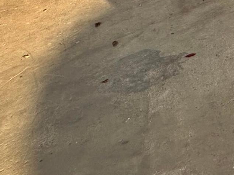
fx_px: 433
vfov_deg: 16.1
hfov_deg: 20.6
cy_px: -202
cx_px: 427
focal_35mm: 64
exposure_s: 1/520
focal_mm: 2.22
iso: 40
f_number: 2.2
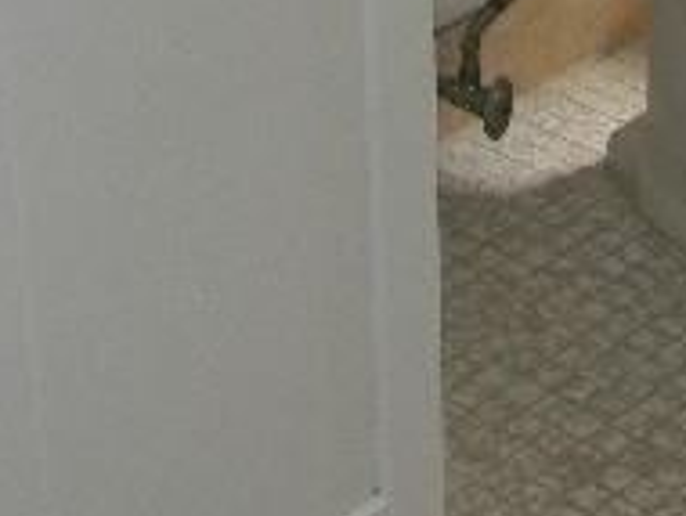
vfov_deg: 11.7
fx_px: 2401
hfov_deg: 16.1
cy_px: -292
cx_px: 596
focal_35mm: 121
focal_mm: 6.4
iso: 110
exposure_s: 1/30
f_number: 3.7
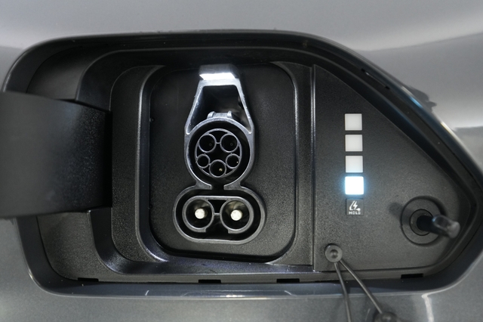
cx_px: 242
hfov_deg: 69.4
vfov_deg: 49.5
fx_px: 349
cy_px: 161
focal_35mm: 26
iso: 2500
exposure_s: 1/60
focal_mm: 26
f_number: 2.8
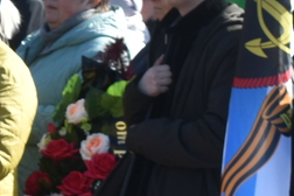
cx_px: -394
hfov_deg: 6.0
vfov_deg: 4.1
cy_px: 48
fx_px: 2721
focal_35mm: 333
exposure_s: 1/200
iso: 100
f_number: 9
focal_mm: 35
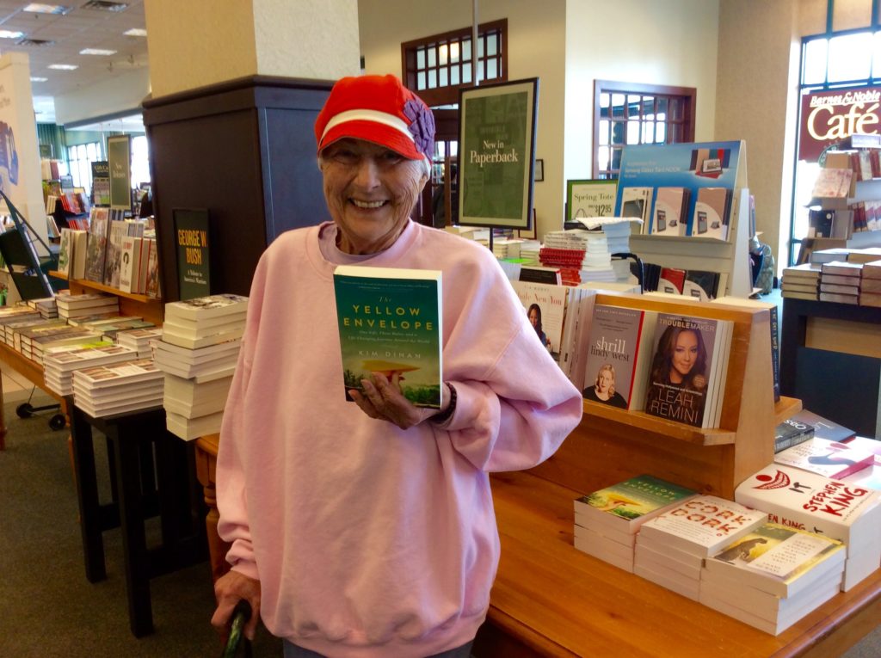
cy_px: 329
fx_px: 813
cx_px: 440
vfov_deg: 44.1
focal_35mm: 32
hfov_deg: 56.9
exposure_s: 1/24
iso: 40
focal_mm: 3.3
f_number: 2.4
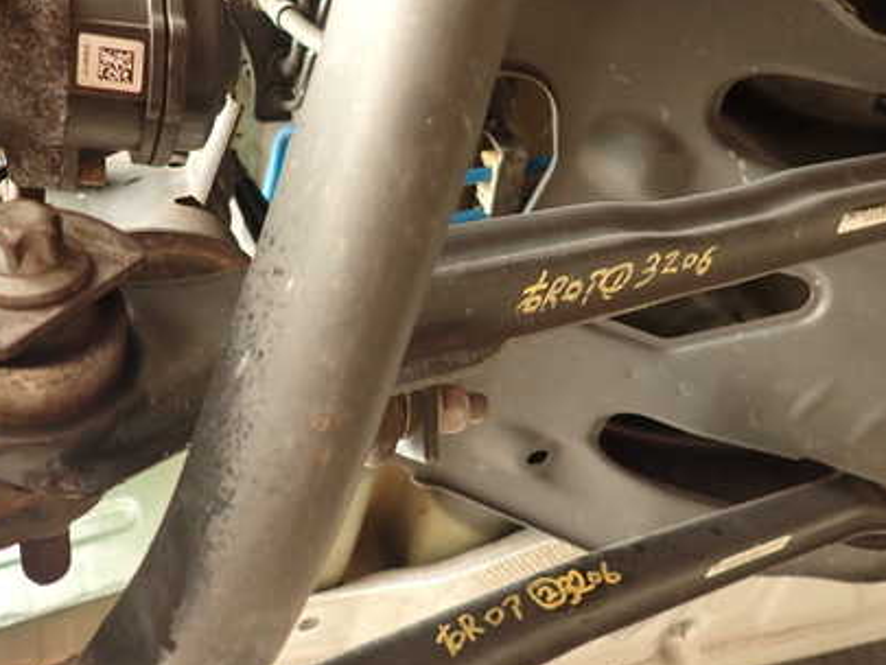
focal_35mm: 37
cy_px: 328
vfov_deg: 38.7
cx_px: 492
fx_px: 947
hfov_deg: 50.0
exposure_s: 1/60
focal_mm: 4.5
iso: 200
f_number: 2
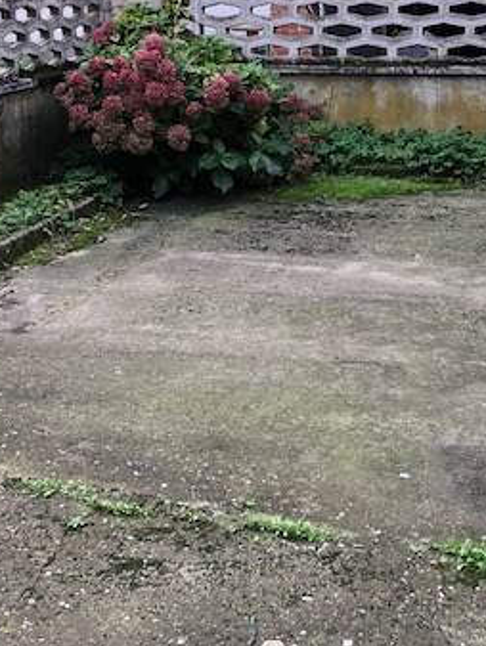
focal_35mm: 53
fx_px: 991
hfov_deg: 27.5
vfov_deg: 36.0
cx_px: 308
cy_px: 266
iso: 50
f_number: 1.8
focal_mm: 3.99
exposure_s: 1/120
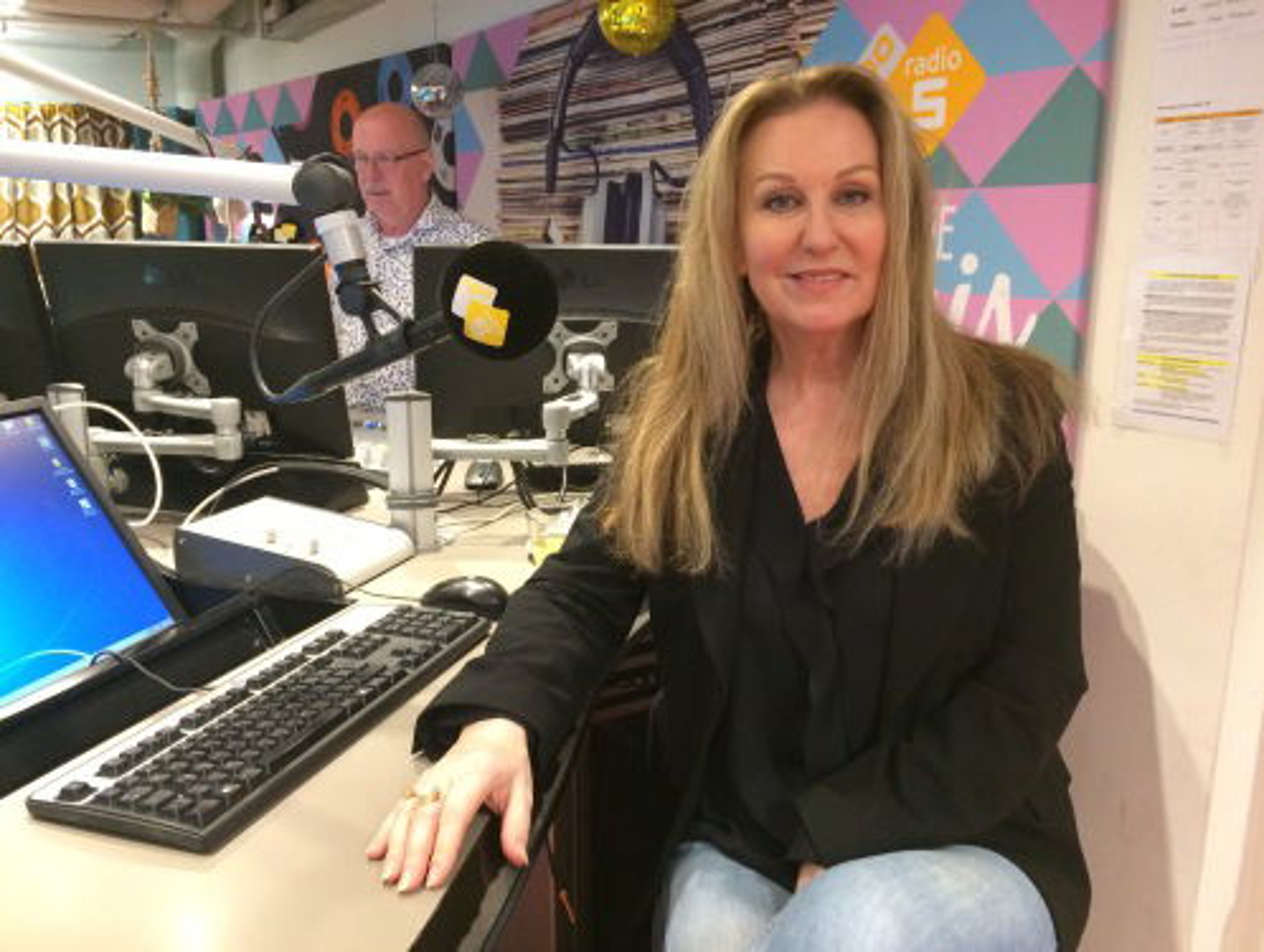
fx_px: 1060
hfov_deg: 61.6
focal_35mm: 29
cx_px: 632
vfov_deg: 48.3
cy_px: 476
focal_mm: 4.15
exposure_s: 1/25
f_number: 2.2
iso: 320
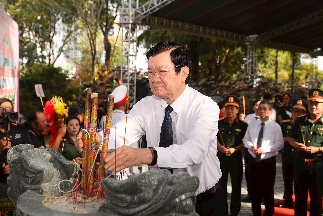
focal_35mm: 48
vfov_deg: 28.1
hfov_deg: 41.1
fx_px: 431
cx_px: 162
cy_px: 108
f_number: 5
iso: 125
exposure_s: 1/160
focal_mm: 48
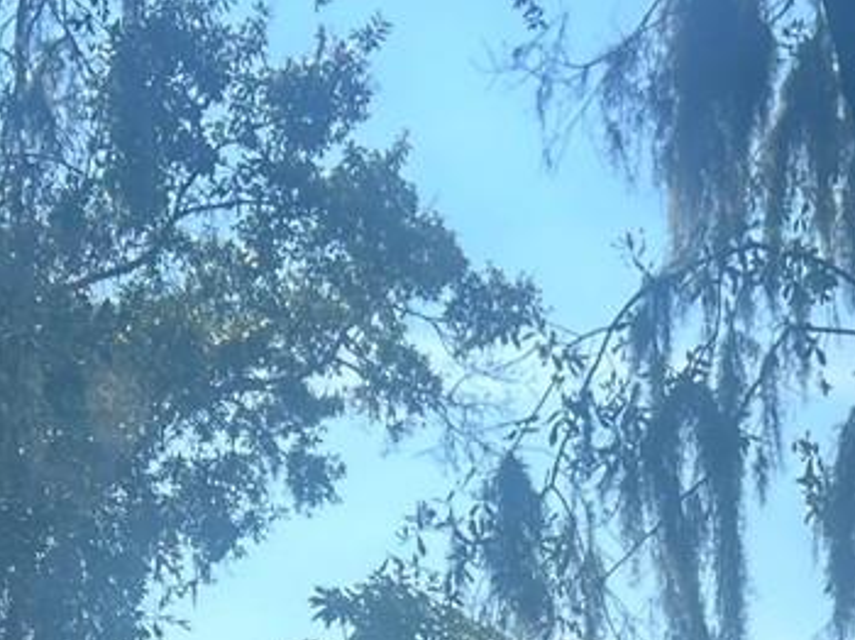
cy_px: 1224
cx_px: 855
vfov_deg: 11.4
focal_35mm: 119
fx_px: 2937
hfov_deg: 16.2
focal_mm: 5.7
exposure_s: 1/1808
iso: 50
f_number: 1.5
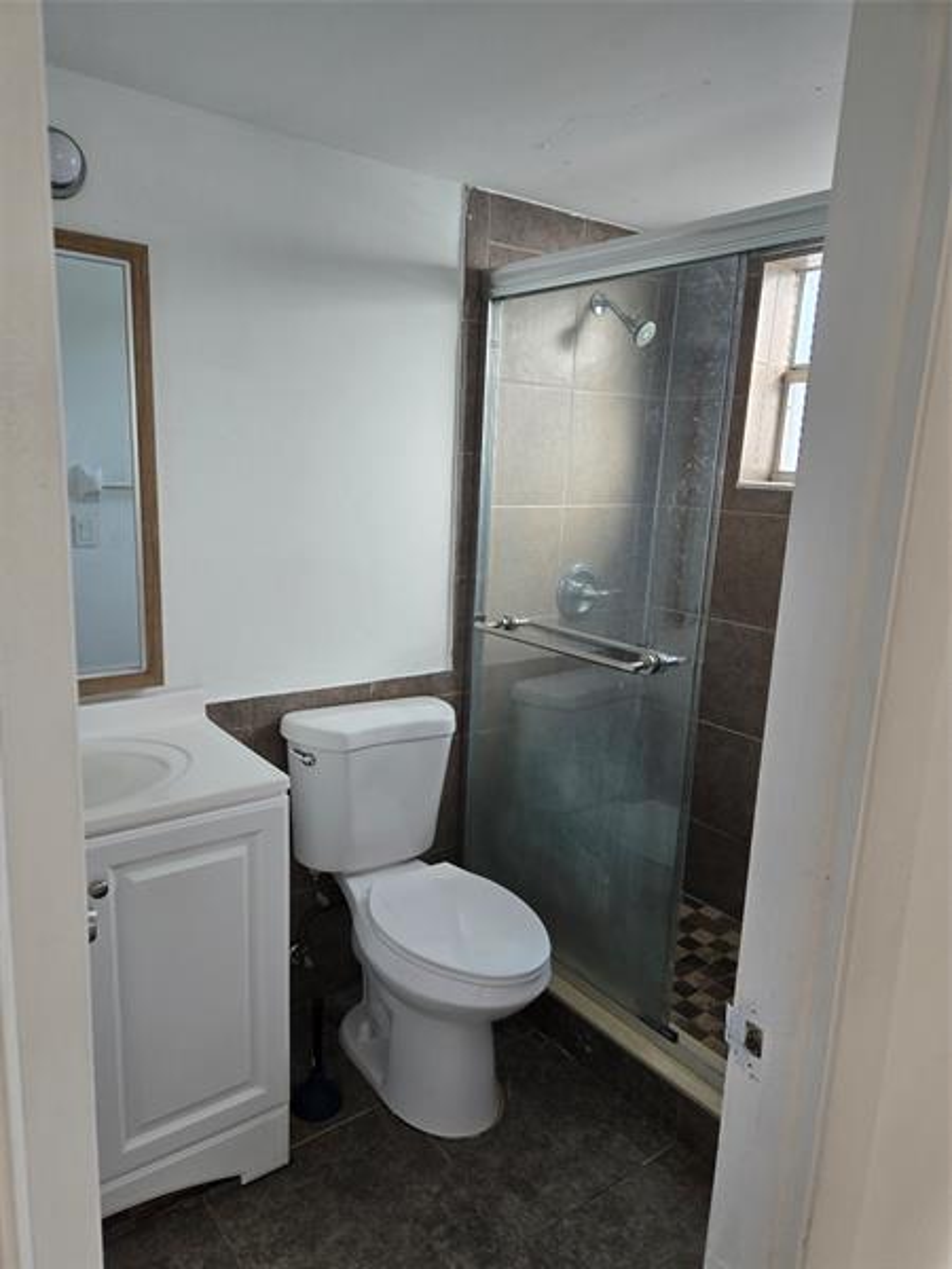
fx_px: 843
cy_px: 634
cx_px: 476
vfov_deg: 73.9
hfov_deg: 58.9
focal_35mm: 23
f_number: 1.8
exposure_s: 1/120
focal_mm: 5.4
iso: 80
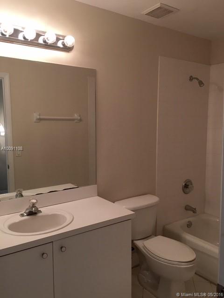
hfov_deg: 48.2
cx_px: 112
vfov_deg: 61.7
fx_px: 250
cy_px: 149
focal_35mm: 29
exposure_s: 1/30
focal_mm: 4.15
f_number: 2.2
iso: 32
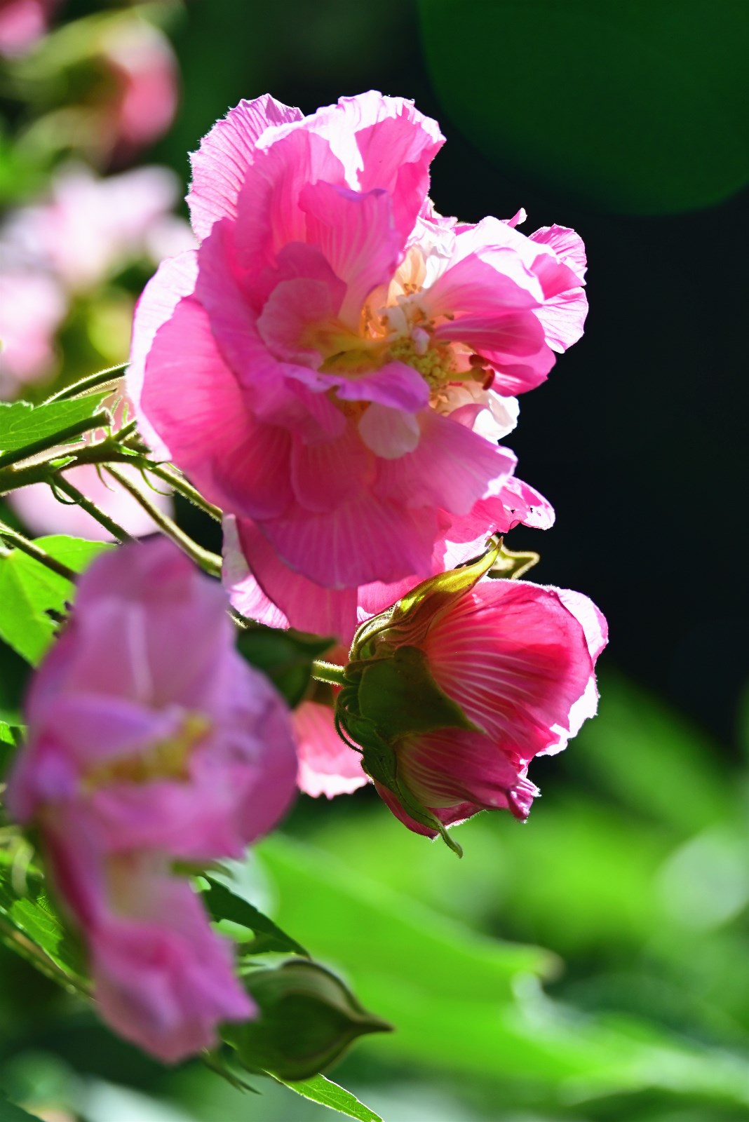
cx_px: 374
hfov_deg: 6.5
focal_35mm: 210
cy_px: 561
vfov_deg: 9.8
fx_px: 6548
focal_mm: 210
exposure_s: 1/1000
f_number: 8
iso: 500
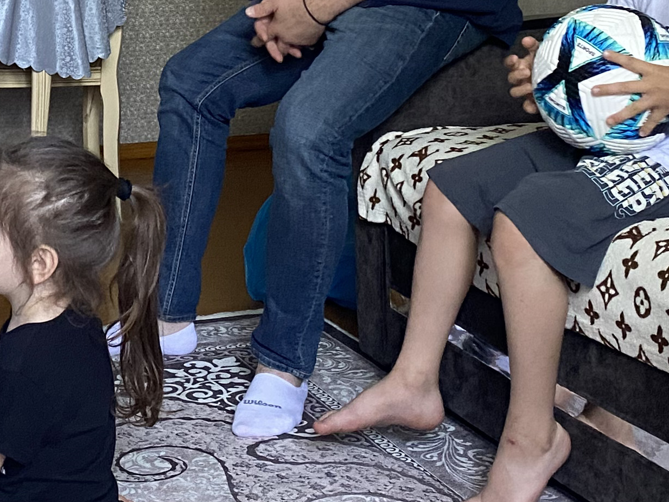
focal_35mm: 85
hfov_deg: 22.6
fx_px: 1643
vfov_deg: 16.7
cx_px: 97
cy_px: -86
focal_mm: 4.25
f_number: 1.8
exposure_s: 1/60
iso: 320
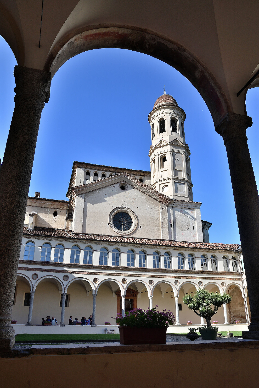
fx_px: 270
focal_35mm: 25
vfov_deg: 71.5
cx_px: 130
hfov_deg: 51.3
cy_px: 194
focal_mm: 17
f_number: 13
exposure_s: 1/125
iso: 100
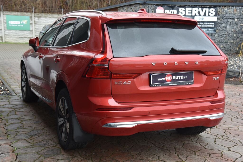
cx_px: 122
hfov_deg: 38.2
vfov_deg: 26.0
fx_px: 351
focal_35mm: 52
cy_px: 81
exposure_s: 1/125
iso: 500
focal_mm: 52
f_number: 5.6
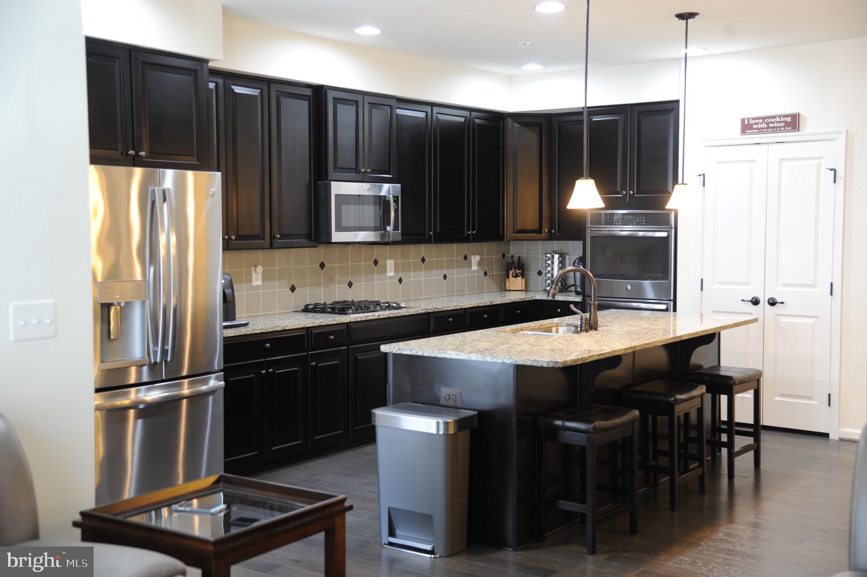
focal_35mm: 46
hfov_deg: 42.8
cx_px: 434
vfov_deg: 29.2
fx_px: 1107
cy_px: 288
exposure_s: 1/40
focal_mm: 46
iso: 1250
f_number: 4
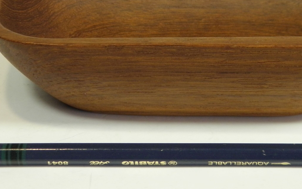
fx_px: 1152
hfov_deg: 14.9
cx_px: 202
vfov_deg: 9.3
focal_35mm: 140
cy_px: 34
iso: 125
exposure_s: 1/50
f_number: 4.3
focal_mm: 12.2
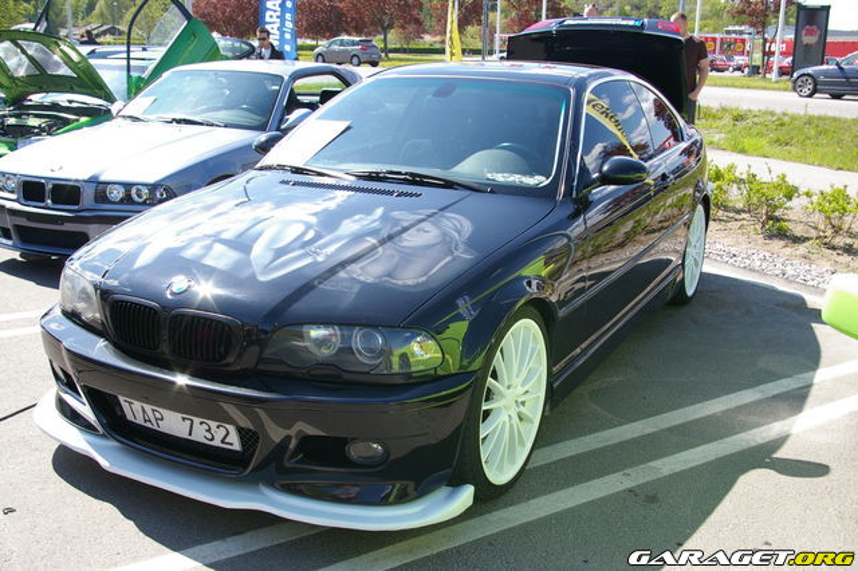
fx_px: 858
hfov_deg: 53.2
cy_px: 286
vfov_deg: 36.8
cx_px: 429
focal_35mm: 36
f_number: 7.1
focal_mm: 24
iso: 200
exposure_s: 1/200
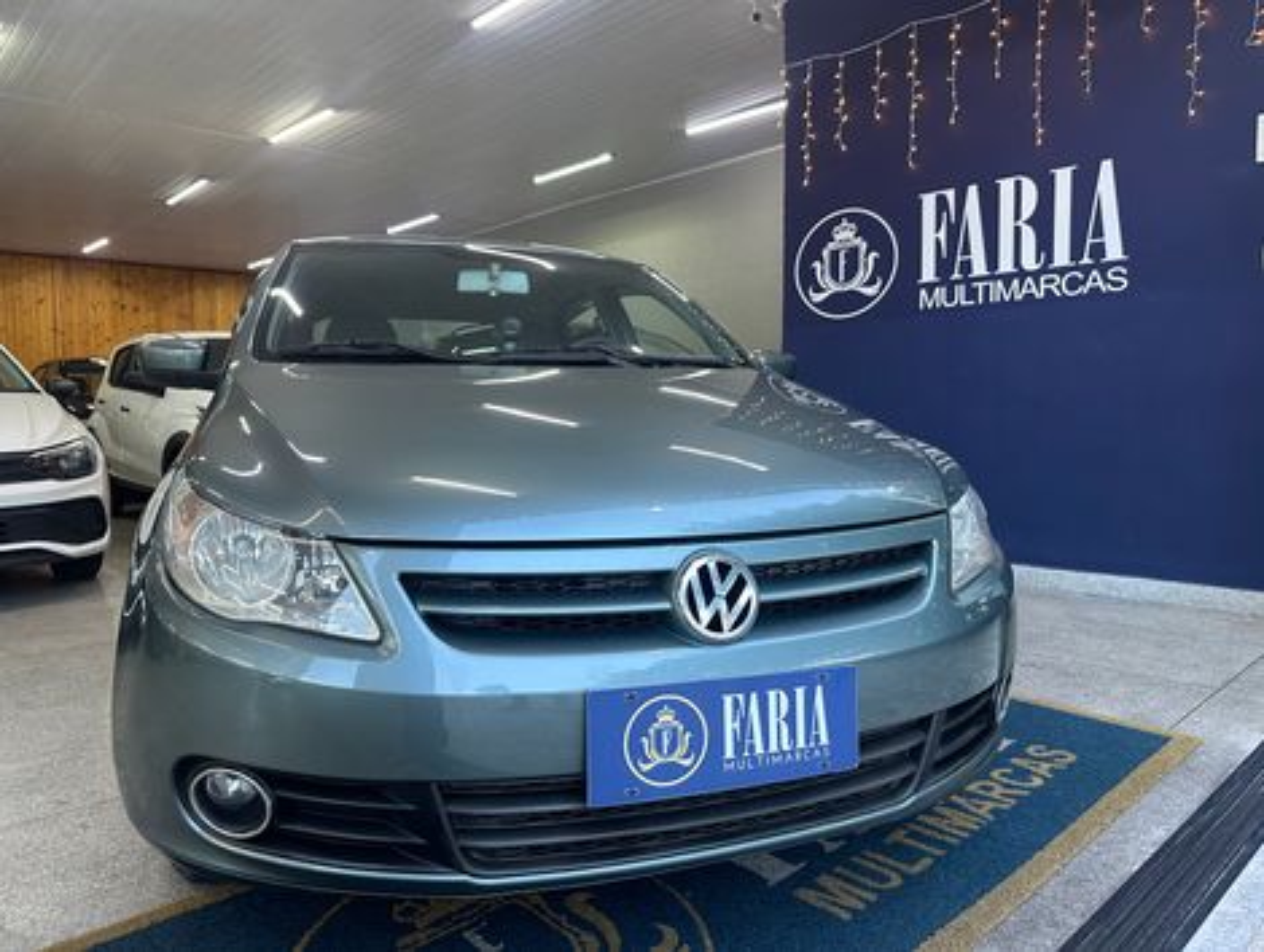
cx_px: 632
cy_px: 476
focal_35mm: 24
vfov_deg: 56.9
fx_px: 878
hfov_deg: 71.5
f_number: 1.78
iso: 200
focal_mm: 6.86
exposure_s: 1/120
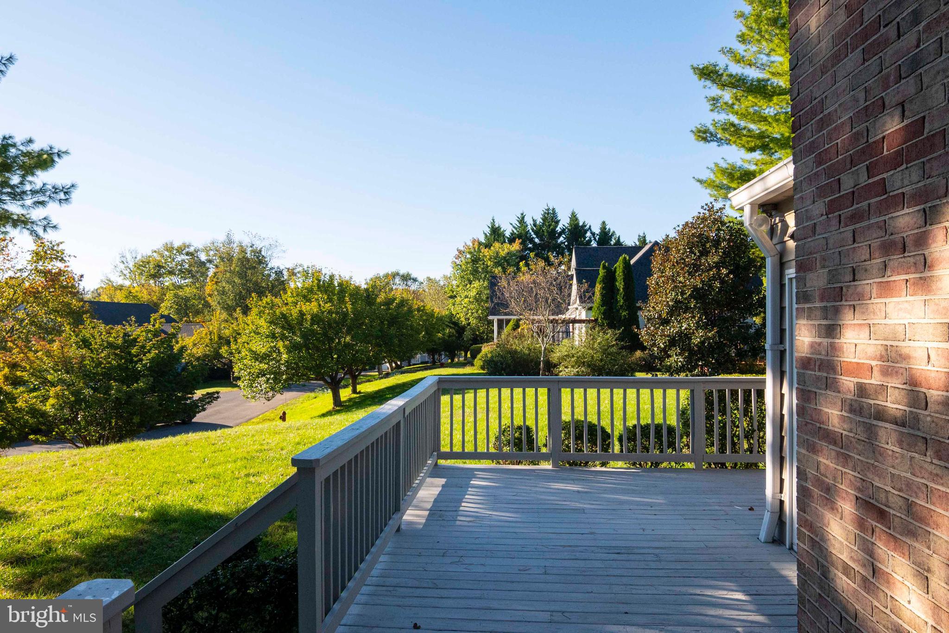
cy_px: 316
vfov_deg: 53.1
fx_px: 633
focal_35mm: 24
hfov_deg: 73.7
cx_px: 474
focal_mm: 16
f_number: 13
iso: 1000
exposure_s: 1/640
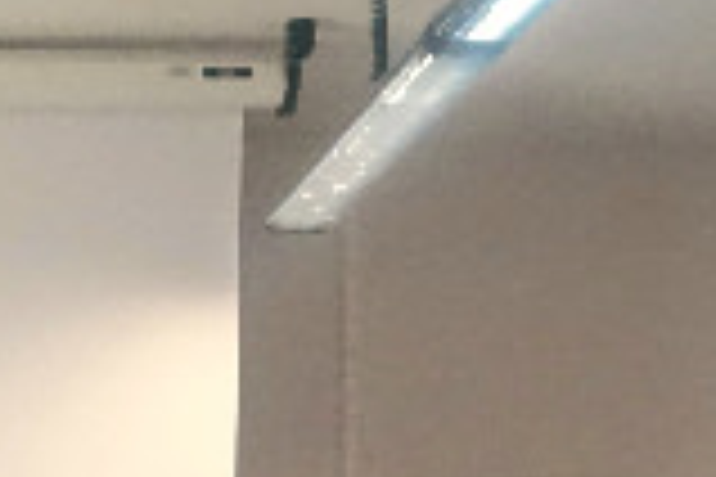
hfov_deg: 13.7
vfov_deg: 9.1
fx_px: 2804
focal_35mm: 141
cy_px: 965
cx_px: -351
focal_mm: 10.4
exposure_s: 1/400
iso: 6400
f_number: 5.6
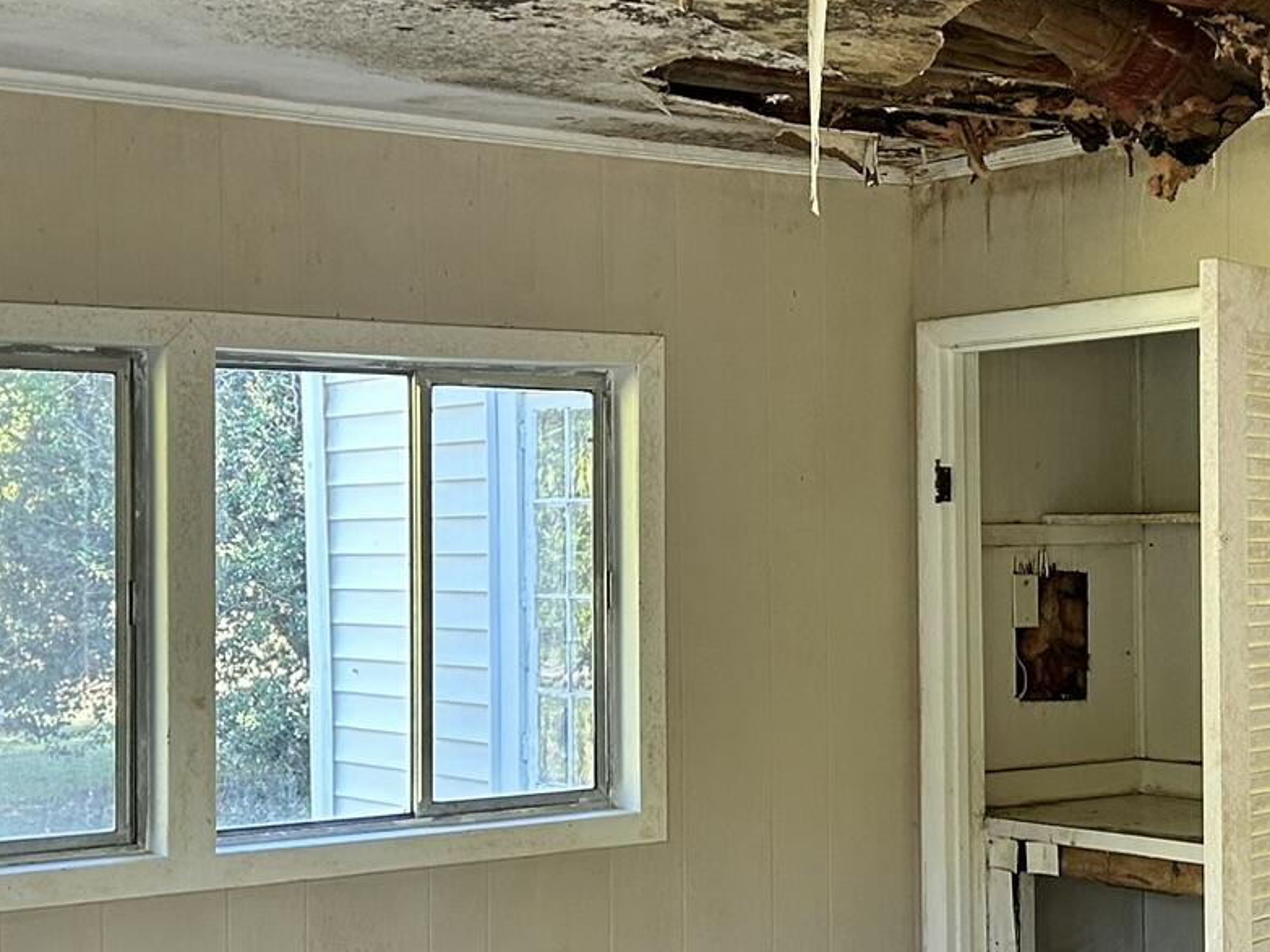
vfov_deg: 21.6
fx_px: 2494
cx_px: 826
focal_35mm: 68
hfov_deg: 28.4
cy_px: 563
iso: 125
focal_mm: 5.7
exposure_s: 1/92
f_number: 1.5
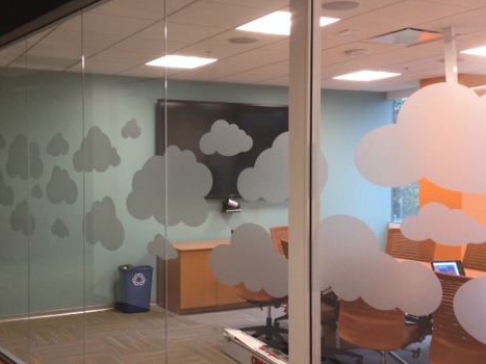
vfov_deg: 30.3
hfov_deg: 39.4
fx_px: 674
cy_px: 181
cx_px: 186
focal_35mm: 48
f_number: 2.4
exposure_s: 1/20
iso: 250
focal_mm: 4.28
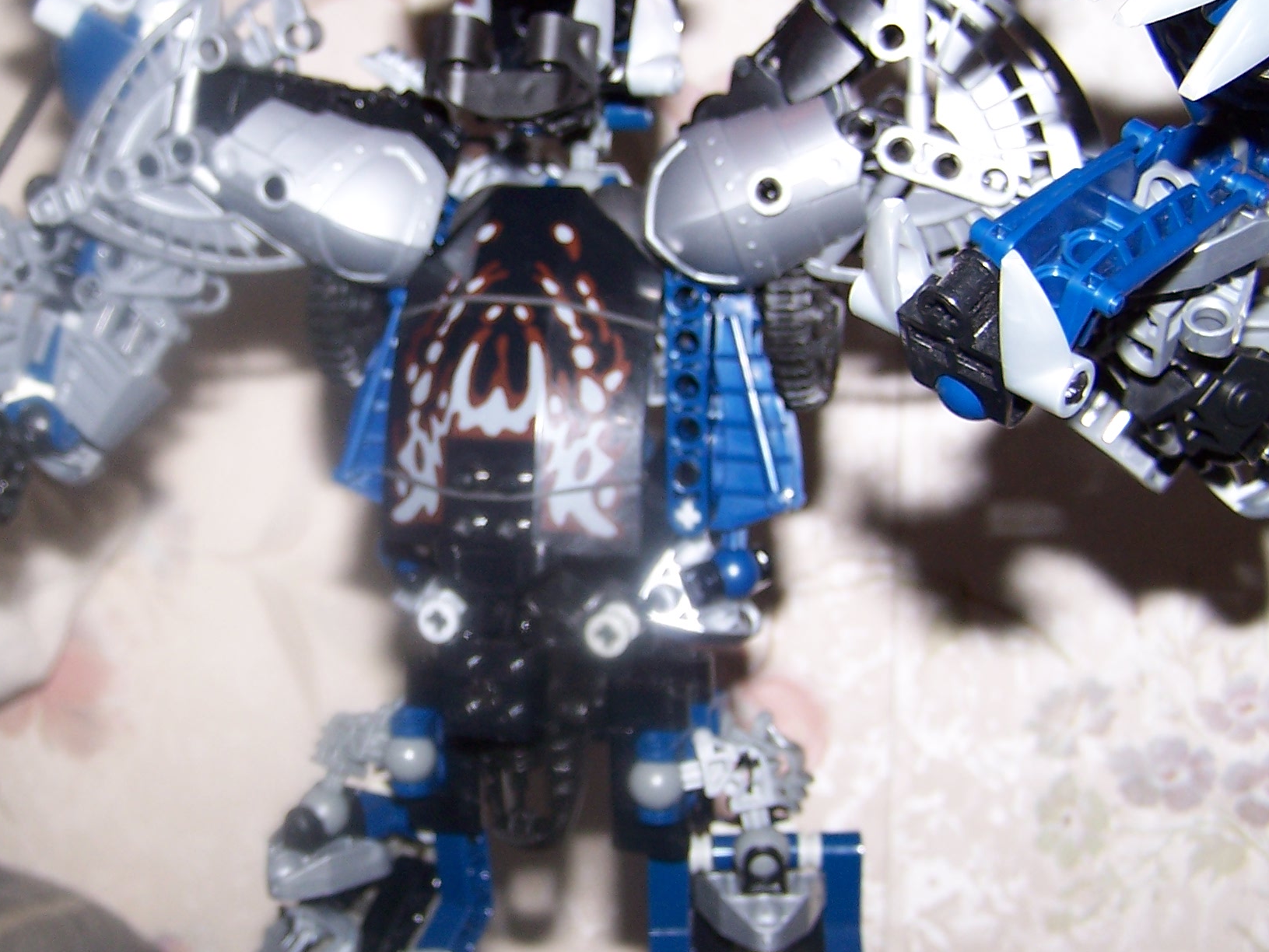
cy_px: 442
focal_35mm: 60
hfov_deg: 31.8
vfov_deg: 24.4
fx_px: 2200
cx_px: 383
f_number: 2.8
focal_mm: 6.3
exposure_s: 1/60
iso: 80
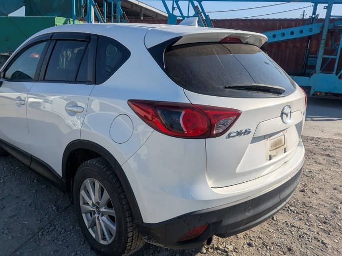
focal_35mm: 29
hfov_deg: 61.6
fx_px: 287
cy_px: 128
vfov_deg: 48.2
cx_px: 160
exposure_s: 1/3086
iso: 49
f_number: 1.89
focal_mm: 5.43
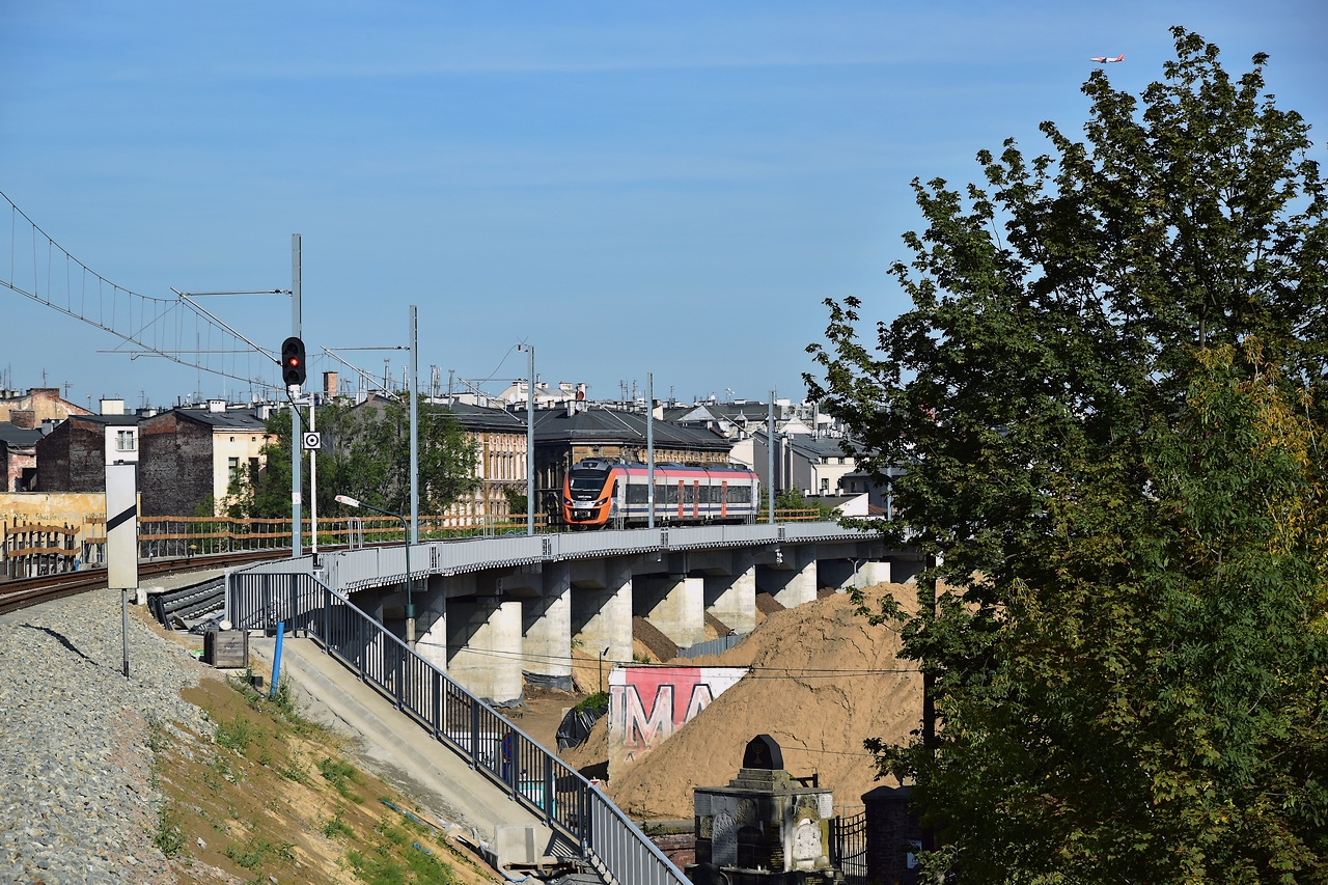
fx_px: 4702
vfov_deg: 10.8
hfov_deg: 16.1
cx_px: 664
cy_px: 442
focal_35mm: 128
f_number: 6.3
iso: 100
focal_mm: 85
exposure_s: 1/800
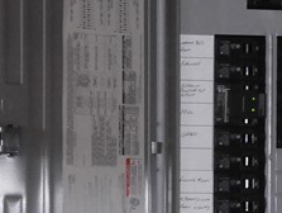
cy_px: 197
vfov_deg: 5.9
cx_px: 330
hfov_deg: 7.8
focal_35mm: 252
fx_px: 2056
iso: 500
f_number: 4
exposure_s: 1/8
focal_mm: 9.9
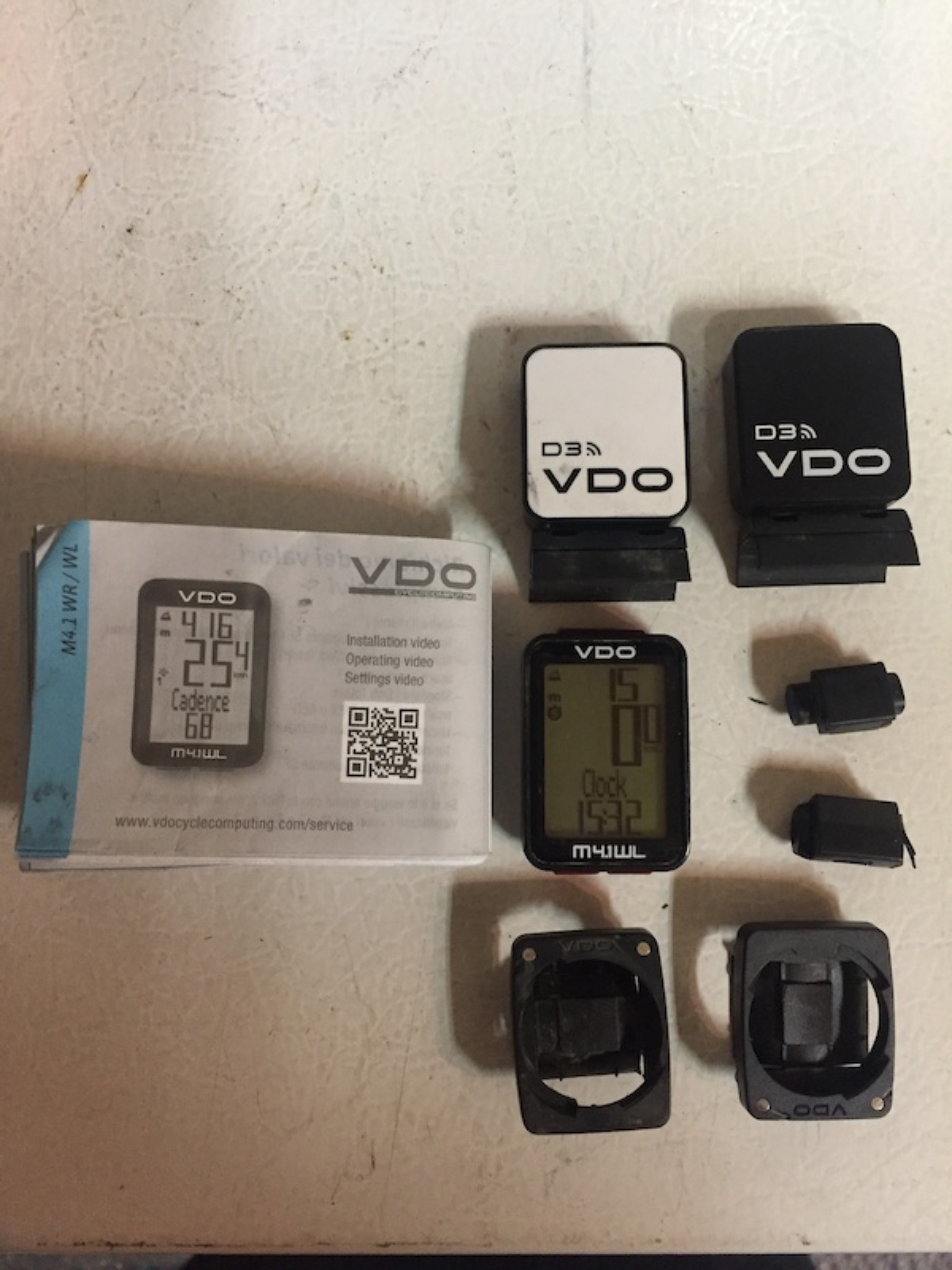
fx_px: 1063
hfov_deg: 48.2
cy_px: 635
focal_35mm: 29
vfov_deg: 61.7
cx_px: 476
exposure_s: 1/15
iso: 250
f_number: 2.2
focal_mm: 4.15
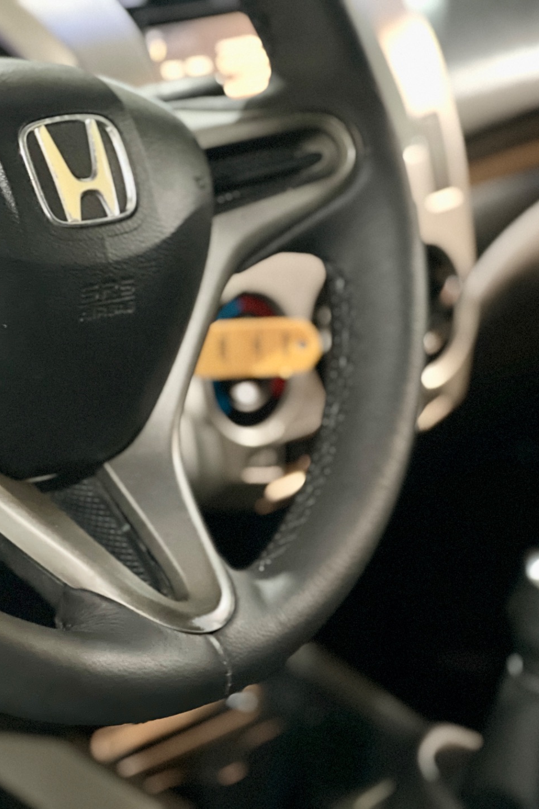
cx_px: 88
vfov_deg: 19.1
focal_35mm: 107
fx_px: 2403
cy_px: 405
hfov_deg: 12.7
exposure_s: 1/15
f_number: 2.8
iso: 1250
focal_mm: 9
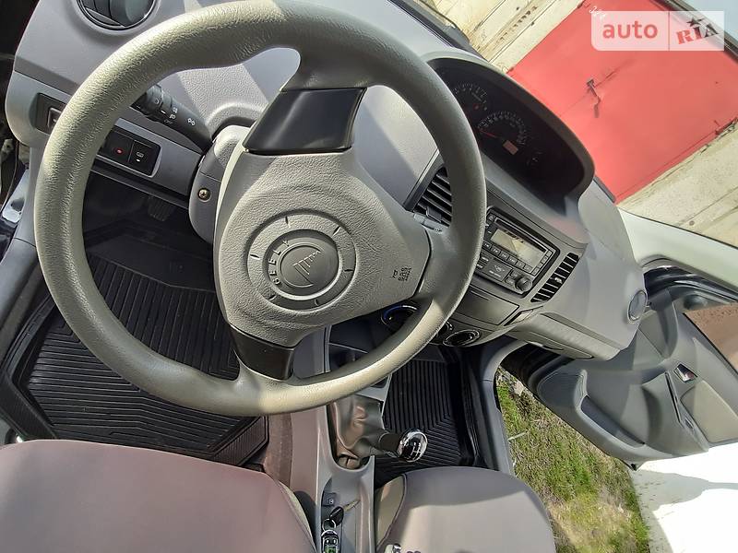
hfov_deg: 87.8
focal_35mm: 18
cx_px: 369
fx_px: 384
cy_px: 276
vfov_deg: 71.6
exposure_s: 1/104
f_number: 2.2
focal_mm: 1.5
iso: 40
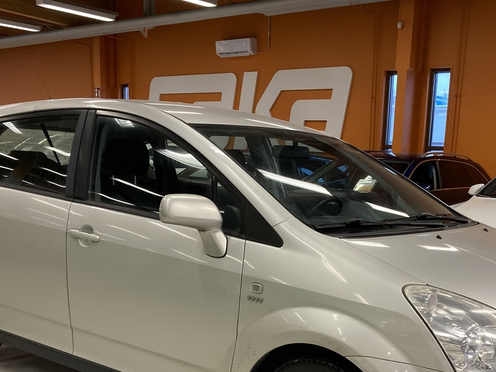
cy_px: 288
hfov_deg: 41.9
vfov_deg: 31.5
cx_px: 301
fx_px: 645
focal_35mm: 45
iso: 160
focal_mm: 3.99
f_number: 1.8
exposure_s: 1/50
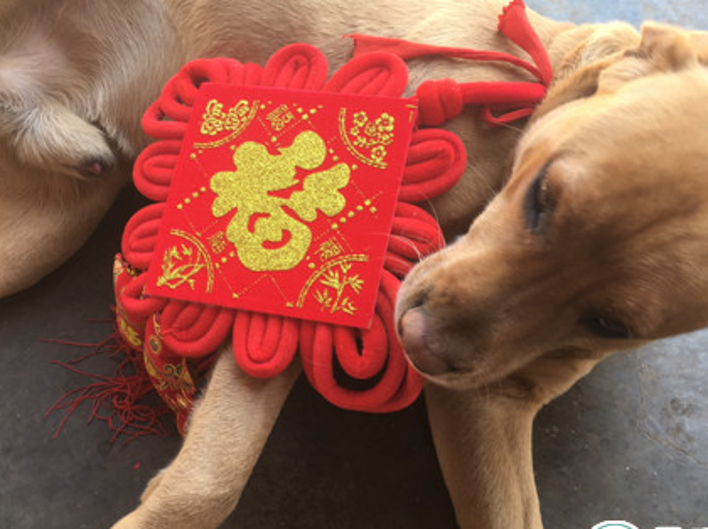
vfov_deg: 37.6
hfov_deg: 49.0
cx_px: 386
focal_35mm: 38
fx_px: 776
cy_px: 261
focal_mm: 4.15
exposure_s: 1/50
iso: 32
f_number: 2.2
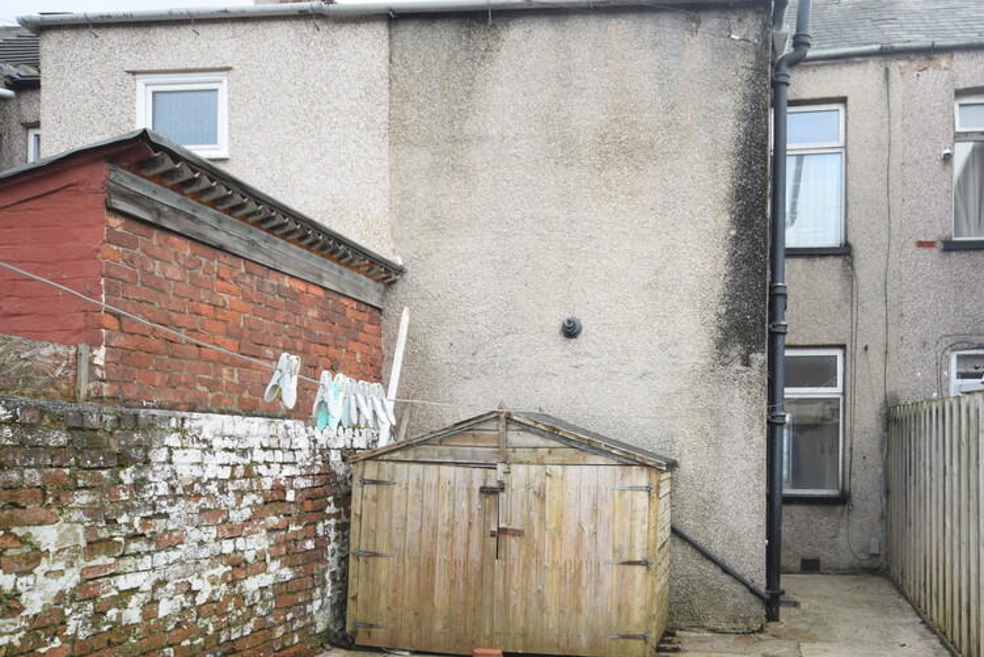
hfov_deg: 59.8
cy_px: 445
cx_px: 629
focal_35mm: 31
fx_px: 839
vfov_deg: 42.1
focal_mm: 15
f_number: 5.6
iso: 400
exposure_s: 1/125
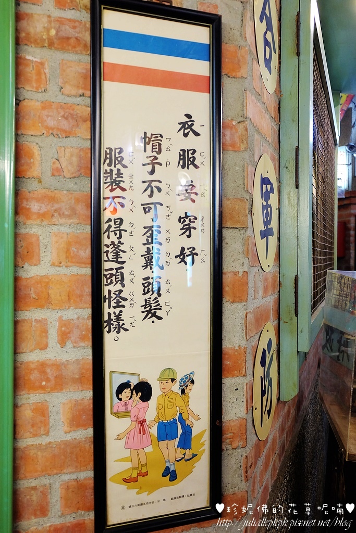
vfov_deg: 67.4
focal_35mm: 27
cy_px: 266
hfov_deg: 47.9
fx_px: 400
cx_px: 178
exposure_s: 1/30
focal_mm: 18.2
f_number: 3.6
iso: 1000
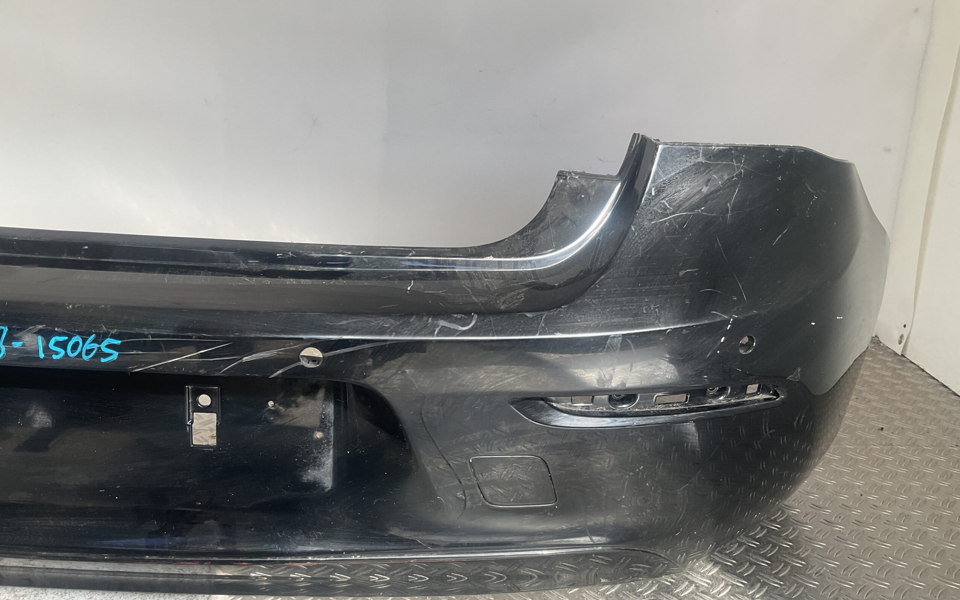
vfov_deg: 40.5
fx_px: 811
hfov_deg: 61.2
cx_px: 477
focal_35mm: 31
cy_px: 345
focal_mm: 3
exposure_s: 1/273
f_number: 1.8
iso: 16
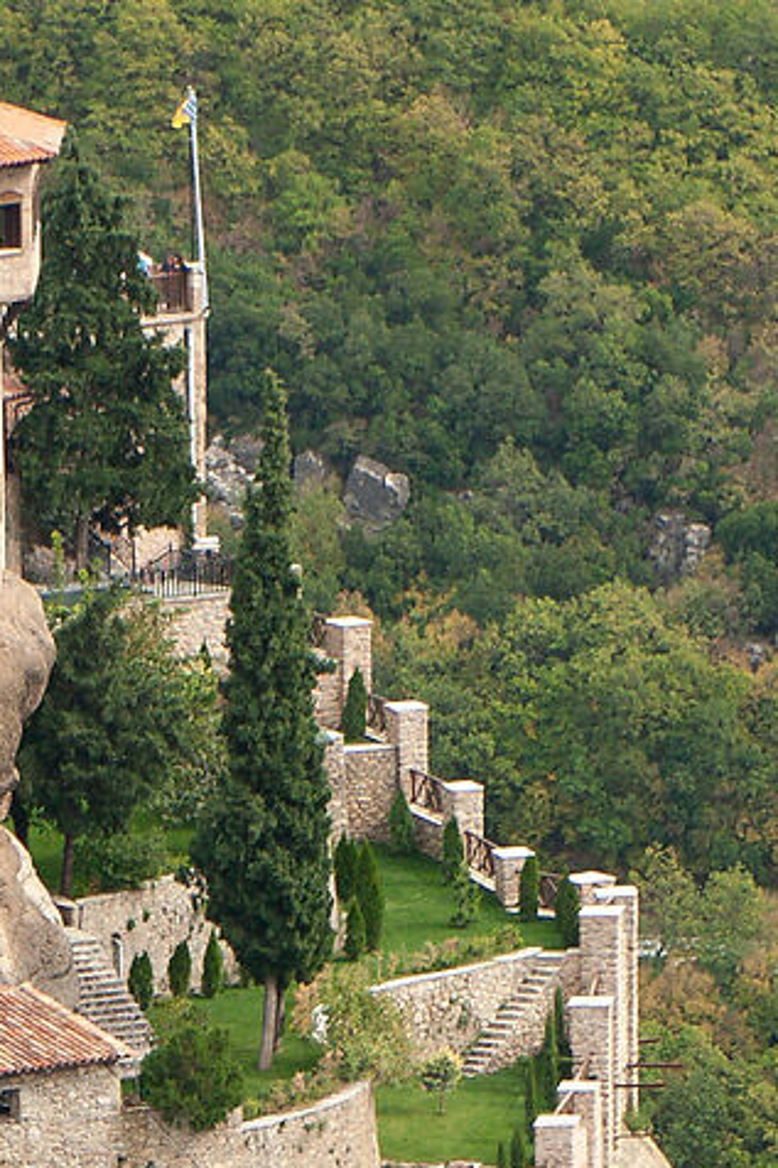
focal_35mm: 333
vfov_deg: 6.1
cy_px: 2100
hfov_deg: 4.1
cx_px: -499
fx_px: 10802
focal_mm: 66
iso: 400
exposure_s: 1/1000
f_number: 4
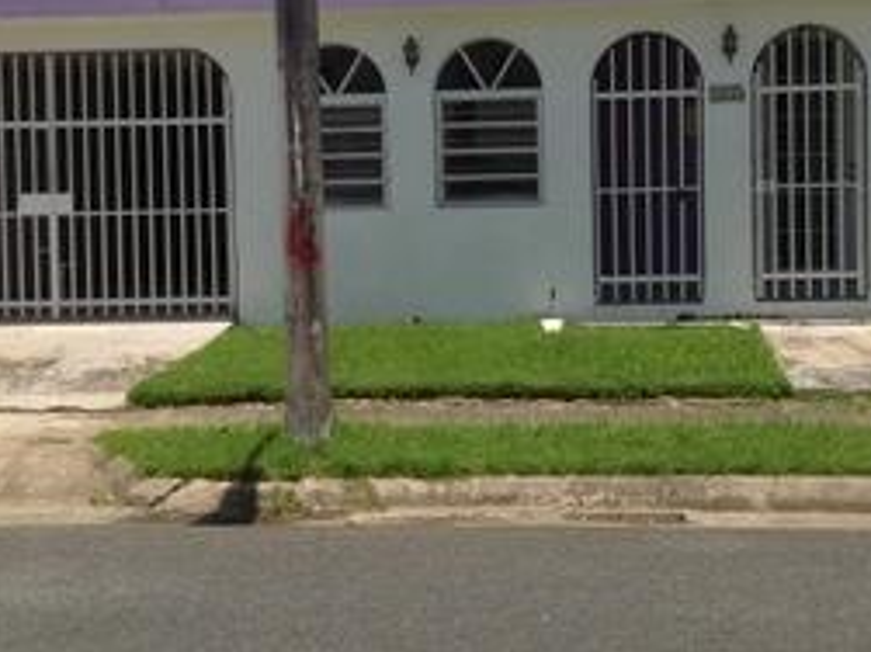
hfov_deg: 29.0
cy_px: 227
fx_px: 1685
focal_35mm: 67
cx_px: 482
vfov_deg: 21.8
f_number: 2.4
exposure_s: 1/2326
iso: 50
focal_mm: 4.28
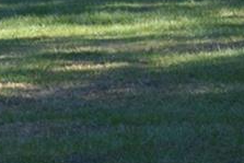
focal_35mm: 387
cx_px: -103
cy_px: -95
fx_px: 2625
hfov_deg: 5.3
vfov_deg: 3.5
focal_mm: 36
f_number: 7.1
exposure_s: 1/200
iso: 200
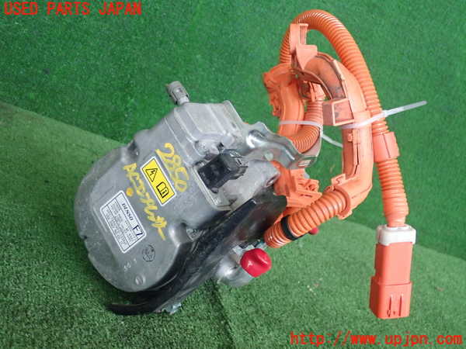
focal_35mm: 46
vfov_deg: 31.5
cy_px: 174
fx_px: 619
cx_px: 233
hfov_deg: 41.2
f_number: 3.1
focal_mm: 8.41
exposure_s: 1/200
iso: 500
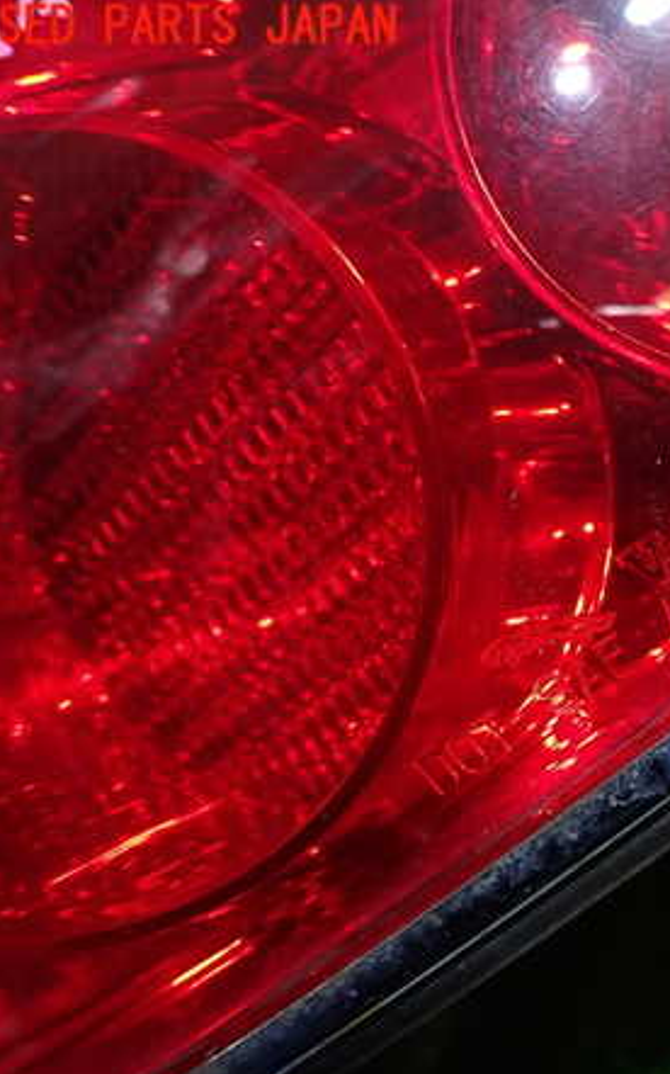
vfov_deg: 54.0
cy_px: 544
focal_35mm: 36
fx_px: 1052
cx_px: 685
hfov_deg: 32.2
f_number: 2
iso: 250
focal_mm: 4.5
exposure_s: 1/30
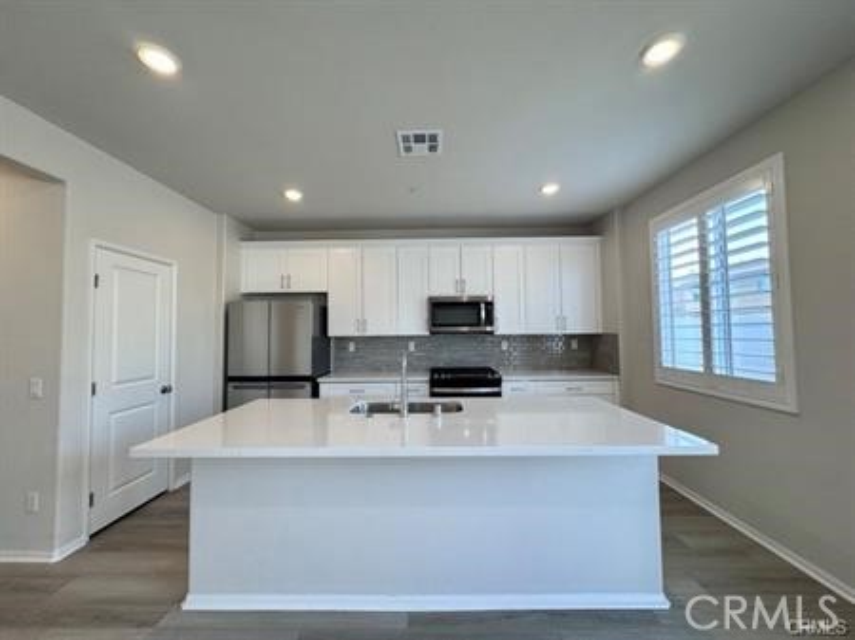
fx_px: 346
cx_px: 428
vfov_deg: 85.6
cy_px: 320
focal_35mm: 14
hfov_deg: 102.1
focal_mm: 2.22
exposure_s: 1/120
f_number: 2.2
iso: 80
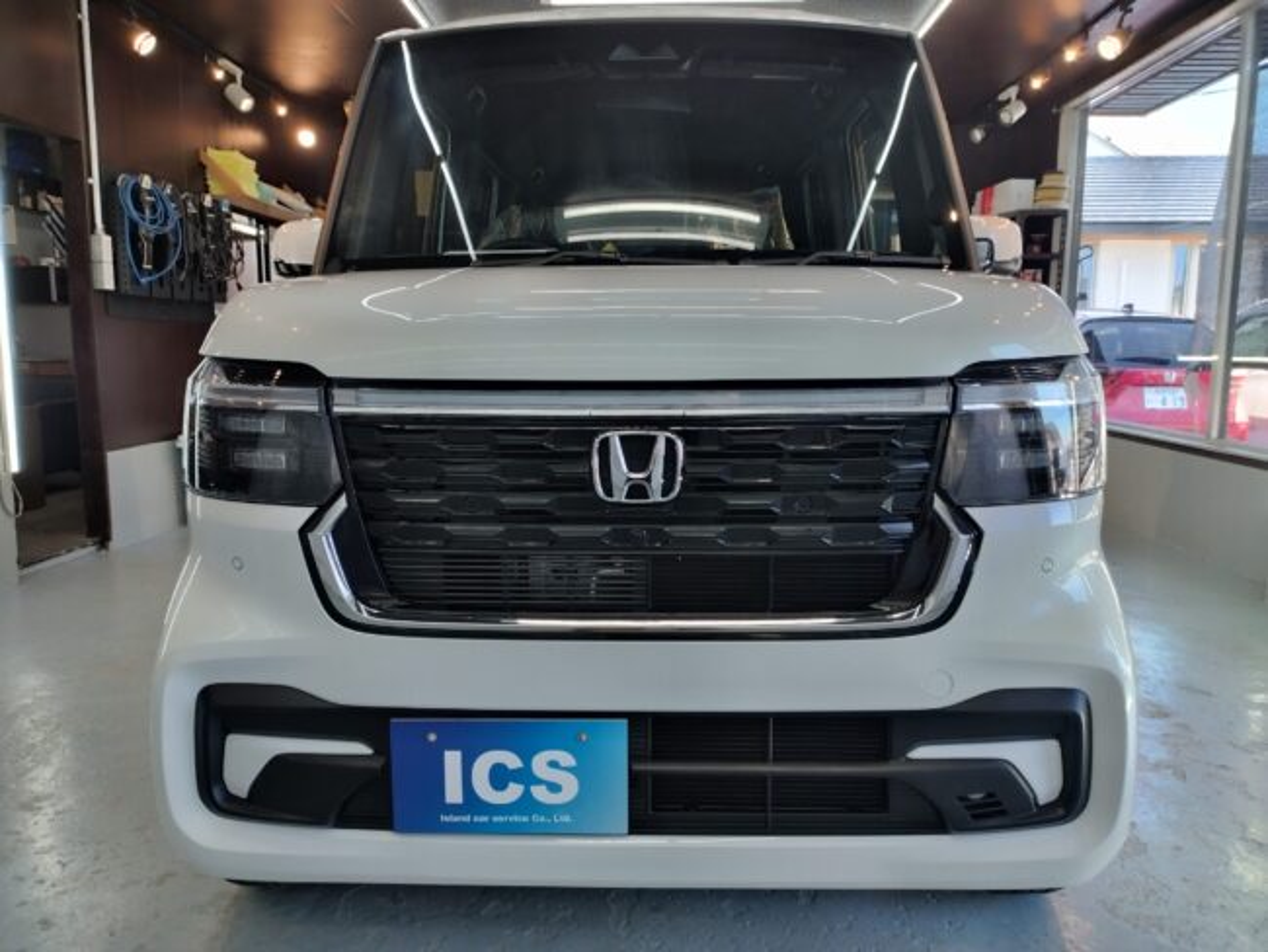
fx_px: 989
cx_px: 634
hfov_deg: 65.3
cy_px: 476
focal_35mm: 27
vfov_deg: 51.4
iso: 61
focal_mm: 4.7
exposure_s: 1/100
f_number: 1.79
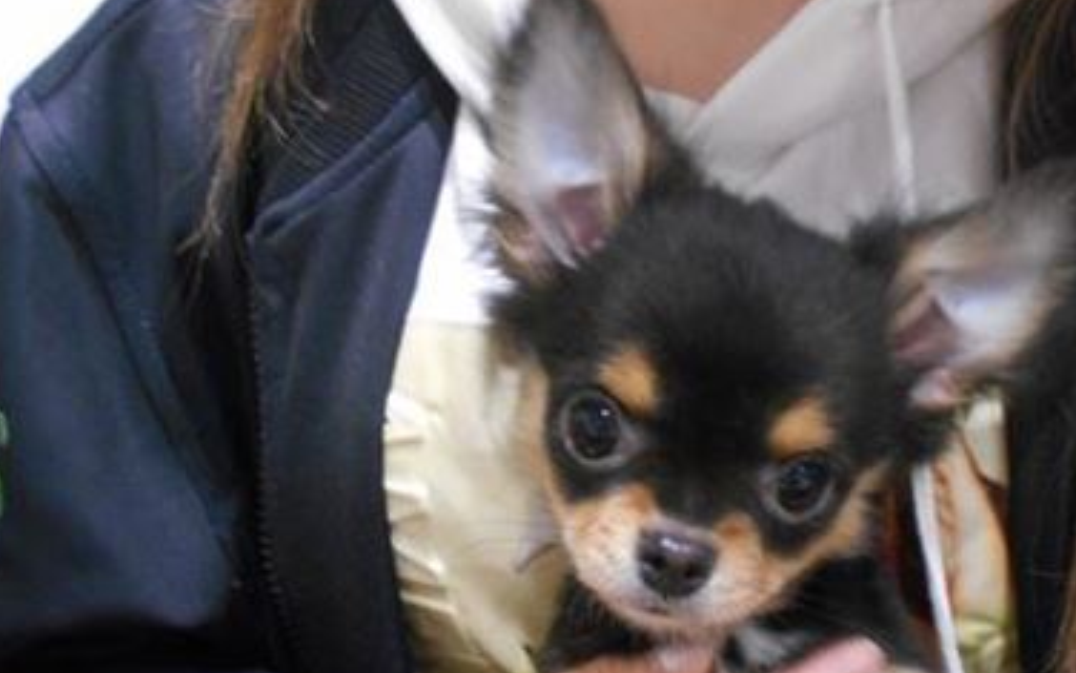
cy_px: 493
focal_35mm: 44
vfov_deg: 28.8
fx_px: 1290
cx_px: 747
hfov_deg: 44.4
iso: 400
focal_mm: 4.6
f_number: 3.2
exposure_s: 1/20
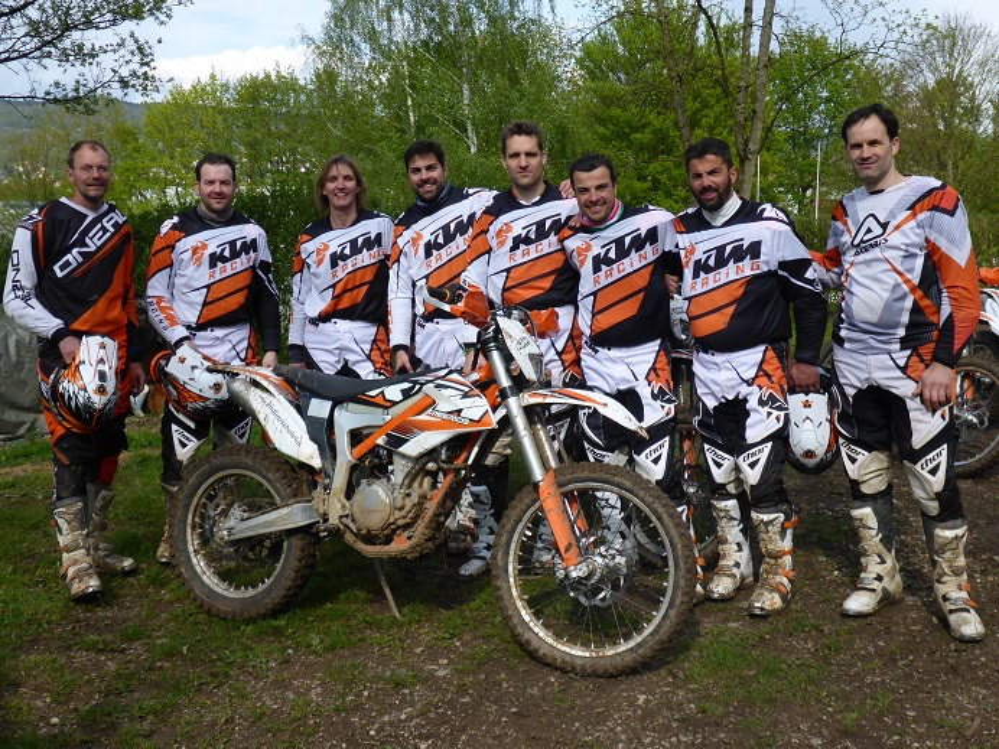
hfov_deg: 45.8
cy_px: 374
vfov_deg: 35.1
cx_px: 500
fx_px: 1183
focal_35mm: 41
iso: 100
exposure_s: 1/500
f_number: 4.2
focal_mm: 7.4
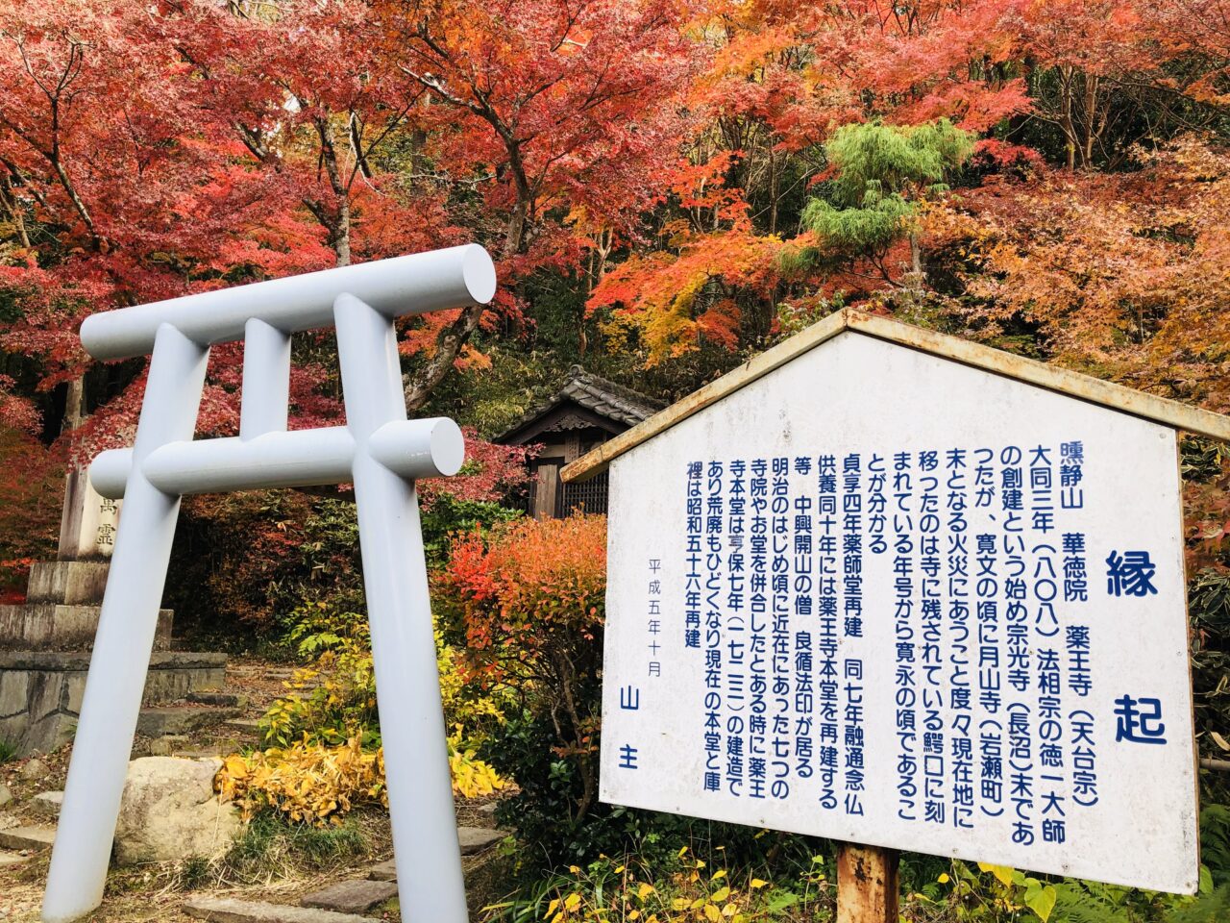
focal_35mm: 28
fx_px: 995
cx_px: 615
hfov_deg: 63.4
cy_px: 462
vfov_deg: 49.7
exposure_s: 1/163
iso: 20
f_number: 1.8
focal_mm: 3.99
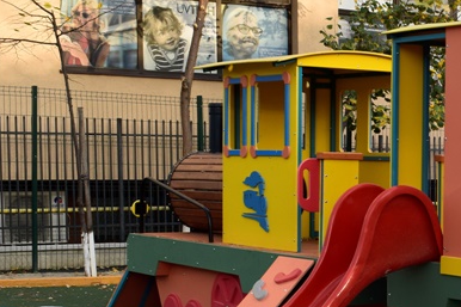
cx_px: 491
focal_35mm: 91
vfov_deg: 14.8
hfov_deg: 21.4
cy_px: 296
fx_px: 1165
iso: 400
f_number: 9
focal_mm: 26
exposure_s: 1/160
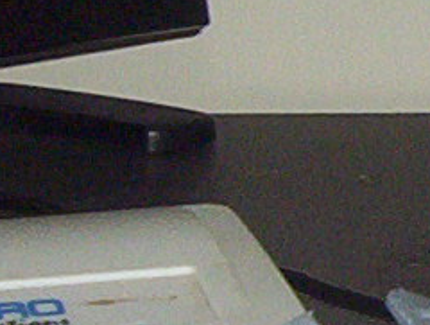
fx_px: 3298
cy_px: 167
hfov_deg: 7.0
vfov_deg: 5.6
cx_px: 1027
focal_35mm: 265
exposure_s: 1/60
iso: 140
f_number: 3.84
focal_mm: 5.26
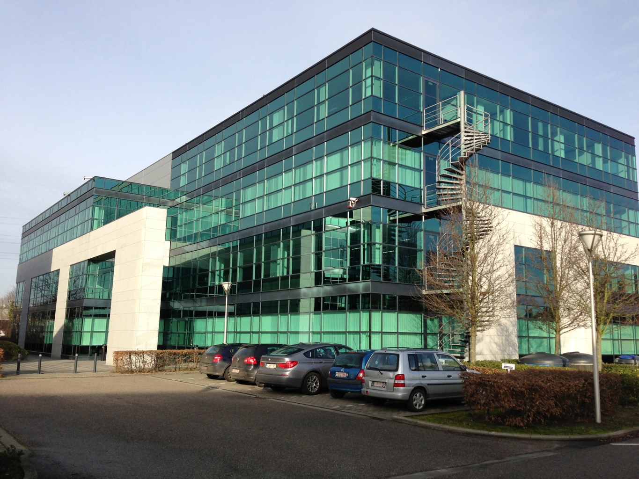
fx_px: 609
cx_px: 320
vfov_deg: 43.0
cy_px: 240
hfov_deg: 55.3
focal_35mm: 33
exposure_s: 1/935
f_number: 2.4
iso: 50
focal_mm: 4.13
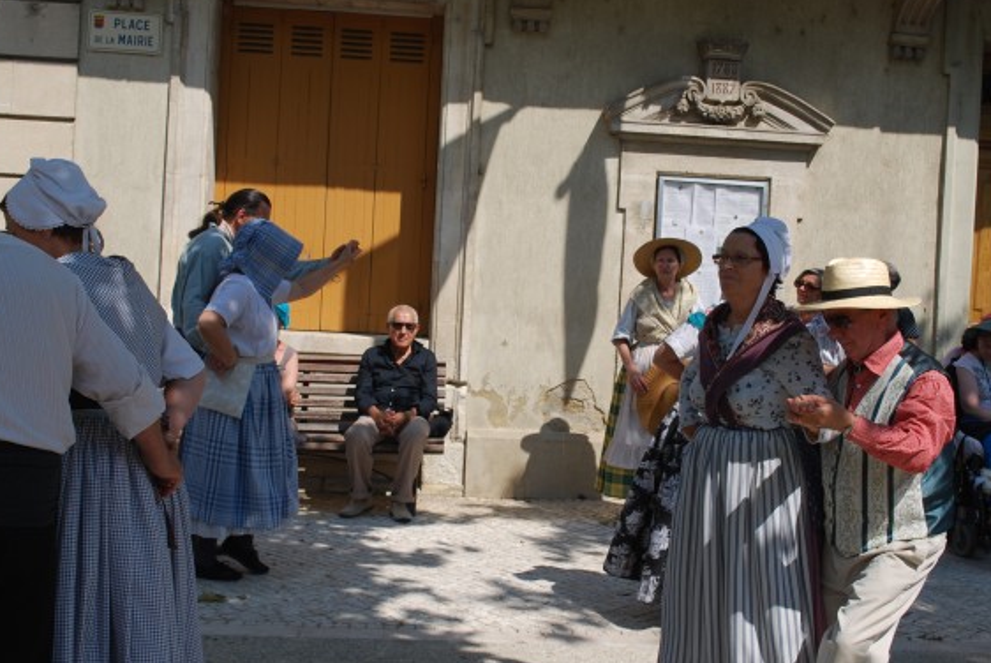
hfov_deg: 39.9
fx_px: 1366
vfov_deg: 27.3
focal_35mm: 50
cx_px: 513
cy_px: 325
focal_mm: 29
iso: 100
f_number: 8
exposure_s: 1/250
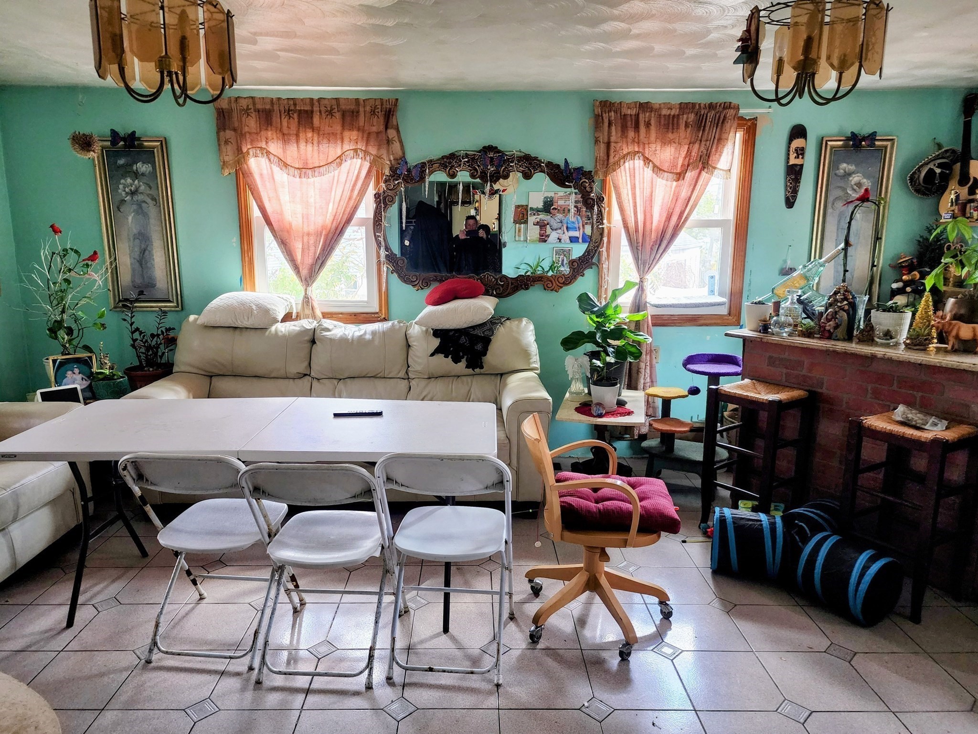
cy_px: 367
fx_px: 650
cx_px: 489
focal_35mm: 23
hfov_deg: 73.9
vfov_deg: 58.9
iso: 500
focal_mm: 6.4
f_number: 1.8
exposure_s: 1/120
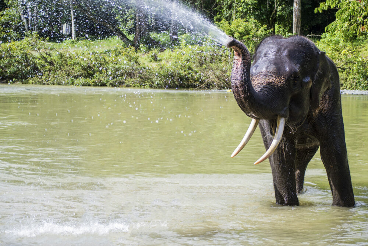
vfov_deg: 16.6
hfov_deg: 24.6
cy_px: 123
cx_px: 184
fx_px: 843
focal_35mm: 82
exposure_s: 1/400
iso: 200
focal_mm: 55
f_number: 4
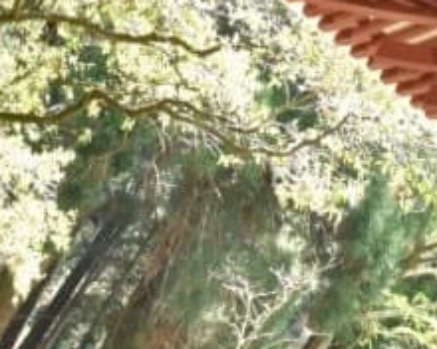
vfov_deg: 15.5
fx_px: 1073
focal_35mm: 83
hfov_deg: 18.0
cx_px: 799
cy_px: -310
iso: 2000
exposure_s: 1/100
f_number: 11
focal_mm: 18
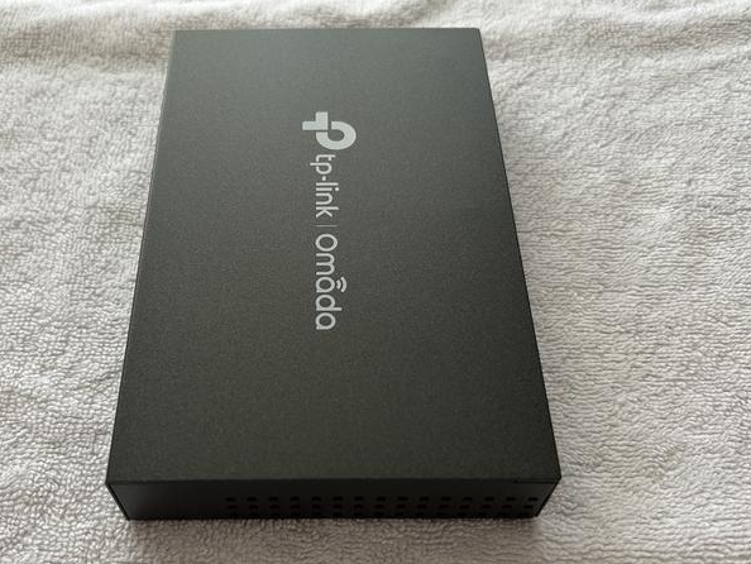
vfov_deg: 40.5
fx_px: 760
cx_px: 320
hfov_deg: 52.4
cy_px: 338
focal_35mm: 35
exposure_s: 1/60
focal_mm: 5.7
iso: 125
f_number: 1.5
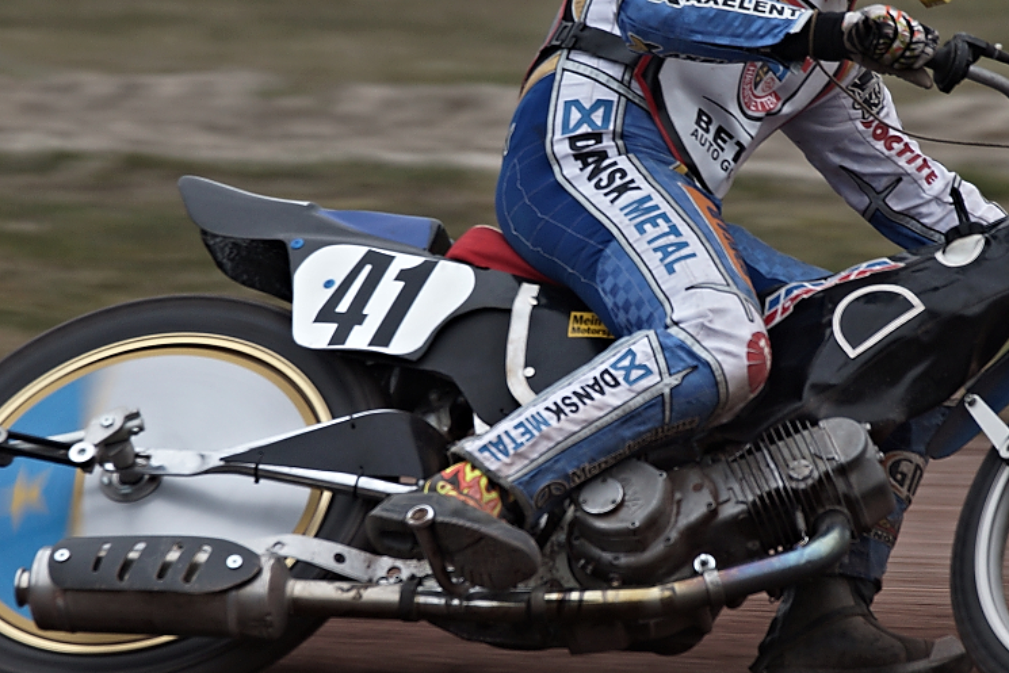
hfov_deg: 2.8
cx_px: 603
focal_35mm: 725
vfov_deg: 1.9
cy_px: 339
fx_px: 20323
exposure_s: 1/400
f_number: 6.3
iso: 200
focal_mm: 300
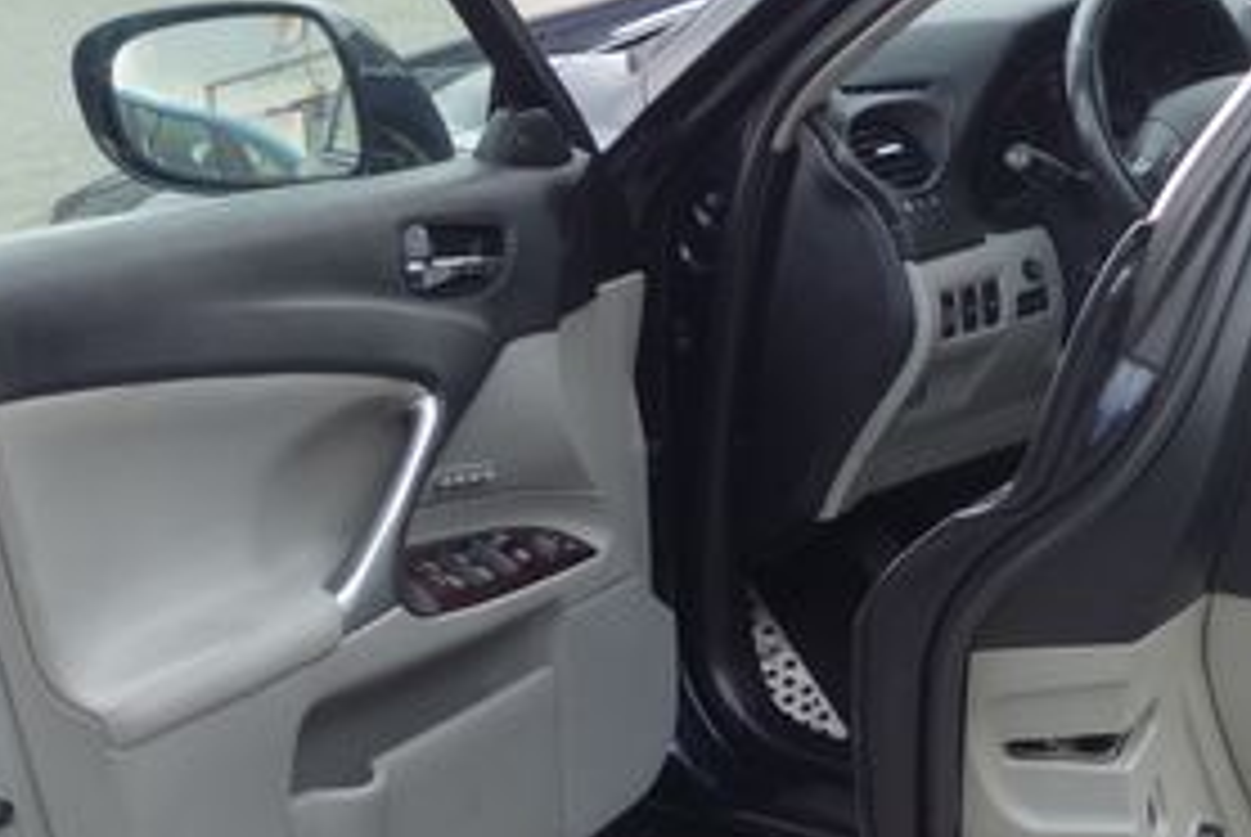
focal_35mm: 103
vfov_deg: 13.2
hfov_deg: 17.5
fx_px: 3583
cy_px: 758
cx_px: 1958
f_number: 4
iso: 125
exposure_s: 1/100
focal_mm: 10.4
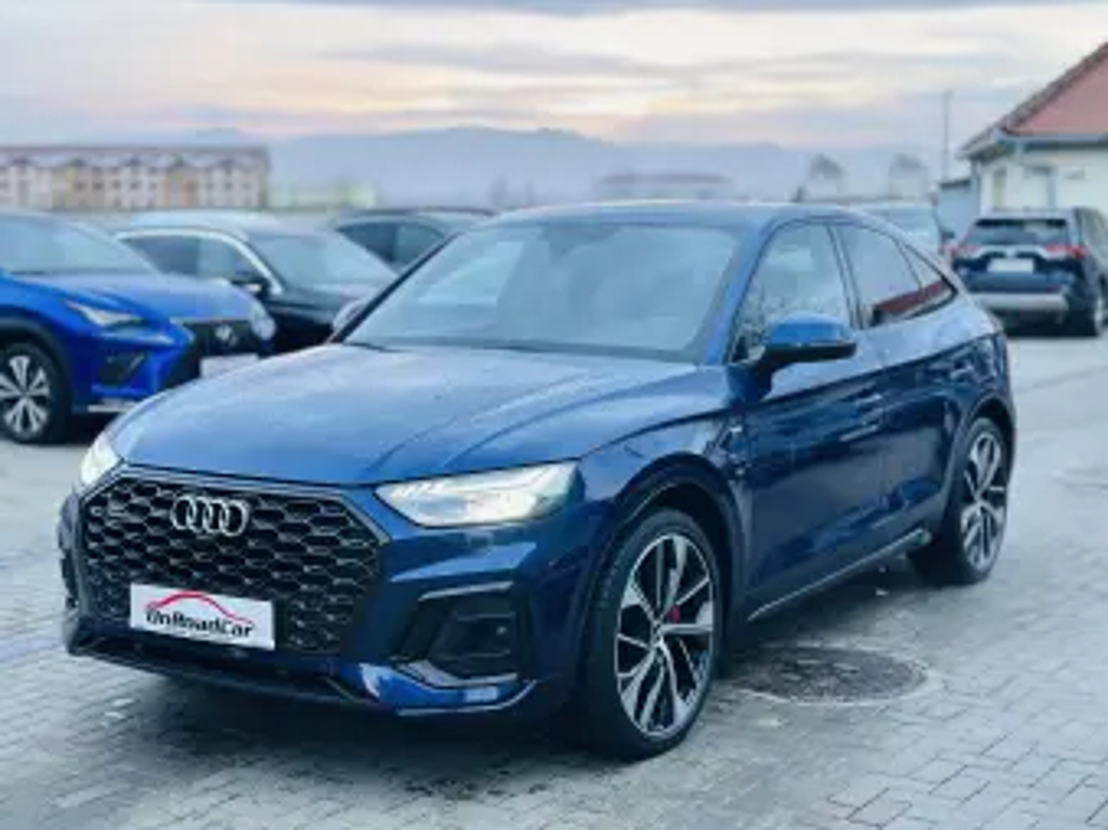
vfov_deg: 28.5
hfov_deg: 37.5
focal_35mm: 51
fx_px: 1632
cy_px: 438
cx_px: 536
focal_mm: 6.86
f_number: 1.78
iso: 160
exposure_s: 1/60
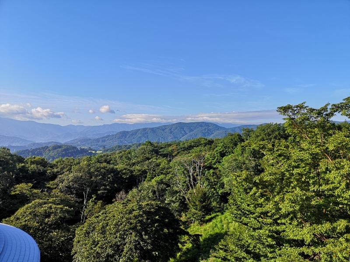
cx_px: 175
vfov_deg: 51.4
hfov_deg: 65.3
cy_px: 131
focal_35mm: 27
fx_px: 273
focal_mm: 3.95
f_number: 1.8
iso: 50
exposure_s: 1/1862
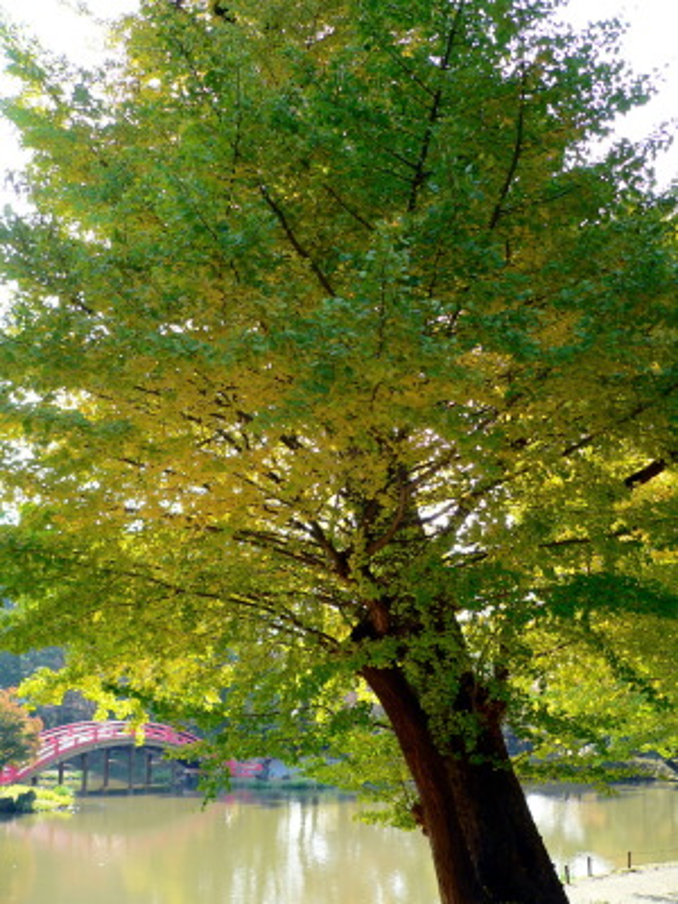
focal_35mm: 36
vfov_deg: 51.4
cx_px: 339
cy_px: 452
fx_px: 940
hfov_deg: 39.7
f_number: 3.3
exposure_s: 1/125
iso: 80
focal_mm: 6
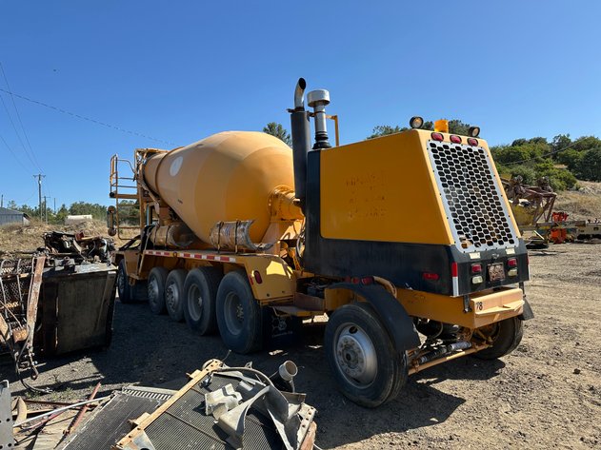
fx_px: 417
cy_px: 225
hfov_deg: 71.6
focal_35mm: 24
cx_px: 300
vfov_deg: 56.8
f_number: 1.78
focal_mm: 6.86
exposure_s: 1/3247
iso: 80
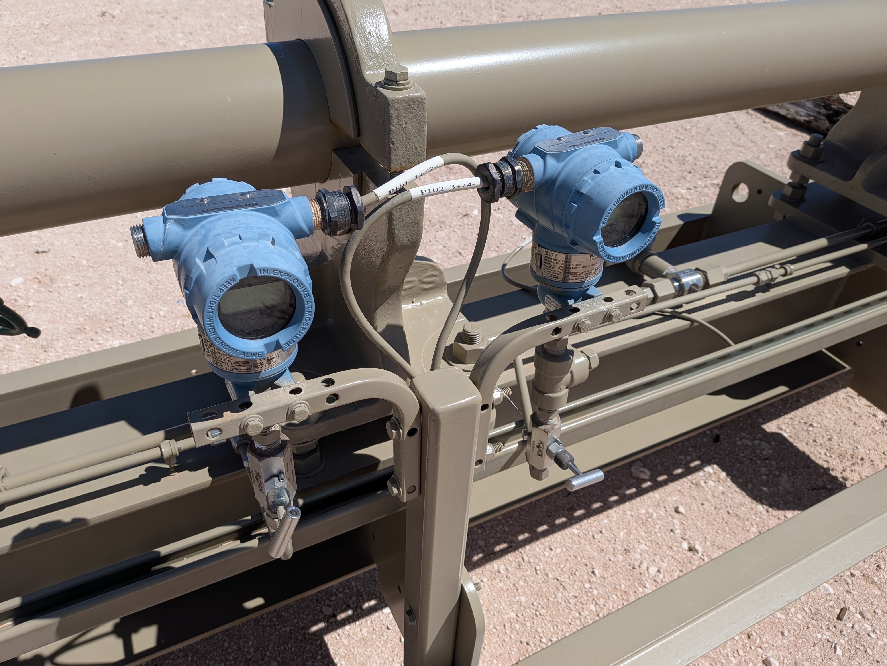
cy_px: 333
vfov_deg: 56.8
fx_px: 615
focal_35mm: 24
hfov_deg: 71.6
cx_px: 444
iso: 29
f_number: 1.7
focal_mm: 4.53
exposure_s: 1/2066
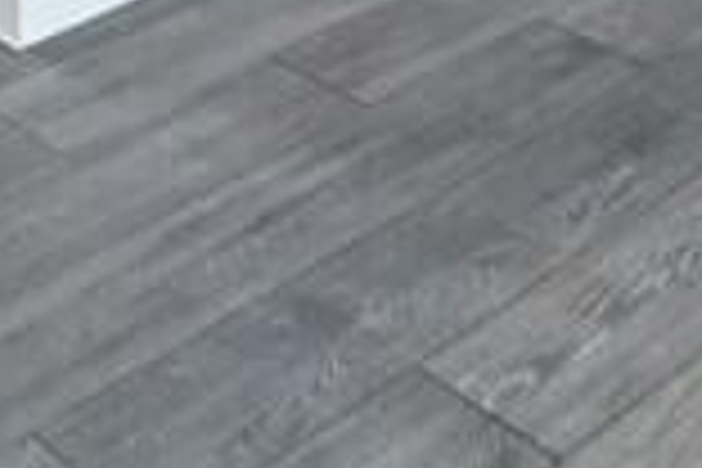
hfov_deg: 22.1
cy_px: -731
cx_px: 459
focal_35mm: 92
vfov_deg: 11.6
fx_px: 1794
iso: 125
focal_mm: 14
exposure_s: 1/5
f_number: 7.1
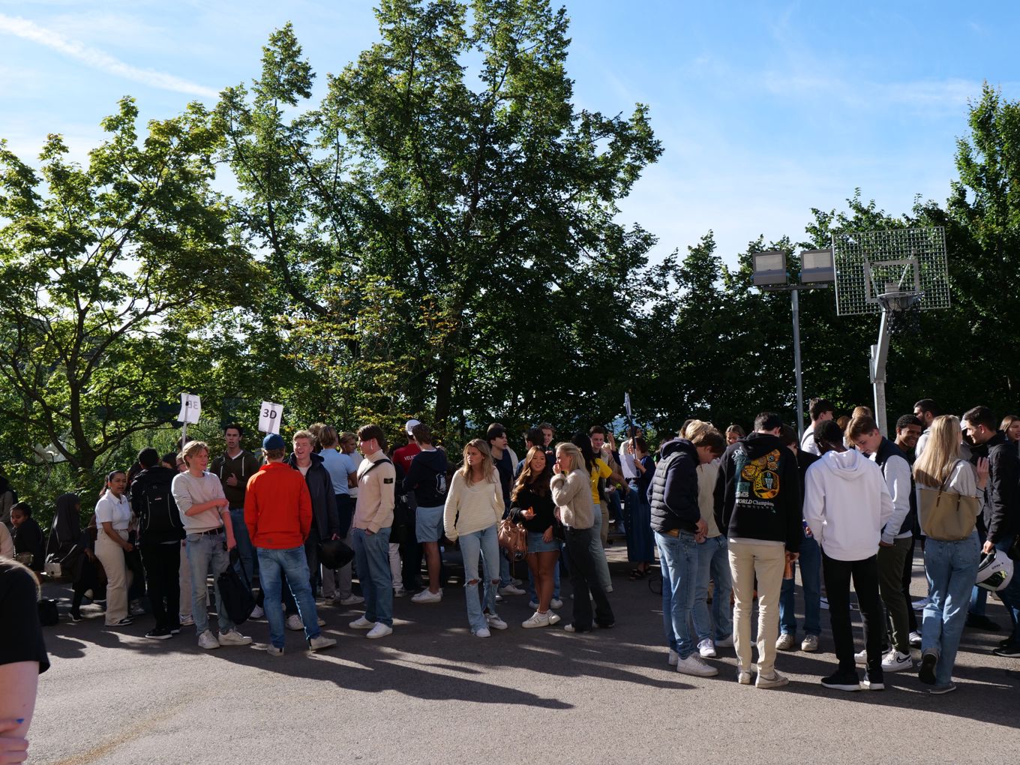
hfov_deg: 56.8
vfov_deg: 44.2
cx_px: 510
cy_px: 382
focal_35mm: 32
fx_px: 943
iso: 200
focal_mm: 16
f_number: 4.5
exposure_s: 1/1000
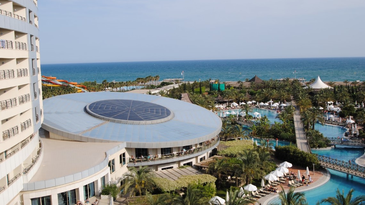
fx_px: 368
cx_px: 183
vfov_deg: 31.2
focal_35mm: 38
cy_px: 107
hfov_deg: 52.8
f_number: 8
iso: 100
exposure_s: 1/250
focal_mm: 24
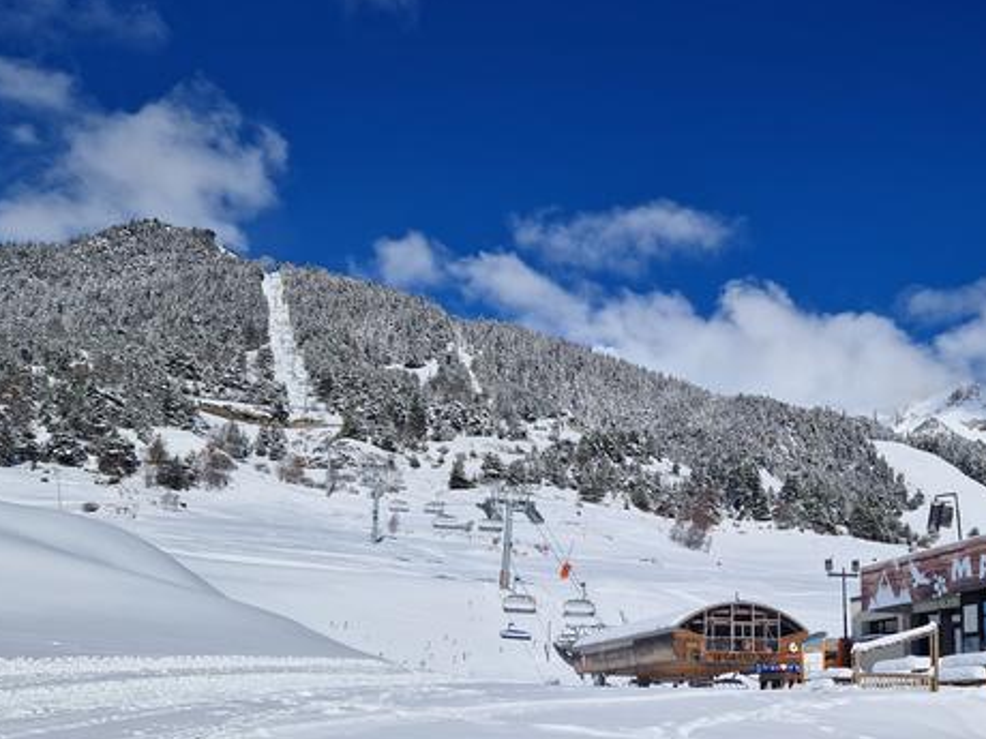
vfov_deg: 35.1
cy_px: 561
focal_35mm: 40
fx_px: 1139
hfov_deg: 44.7
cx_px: 774
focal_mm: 5.4
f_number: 1.8
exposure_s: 1/5376
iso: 50
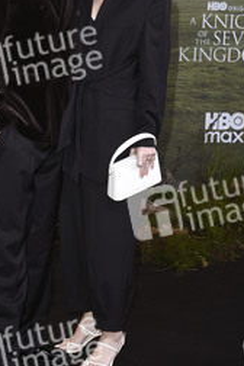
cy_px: 134
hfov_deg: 14.8
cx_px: 70
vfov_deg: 22.1
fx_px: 935
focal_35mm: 92
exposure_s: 1/250
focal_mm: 58
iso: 640
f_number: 5.6
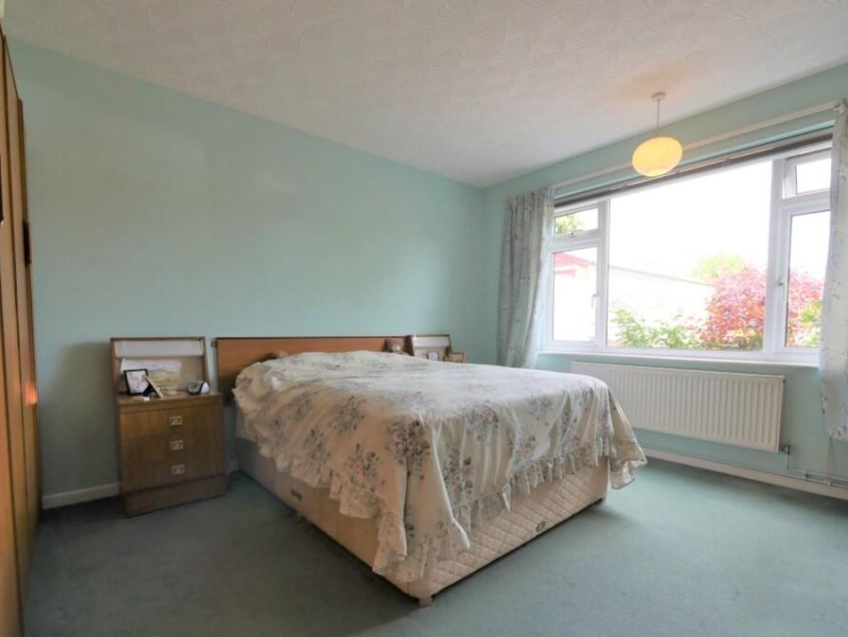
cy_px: 356
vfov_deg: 77.8
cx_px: 456
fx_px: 392
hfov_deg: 94.3
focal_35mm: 16
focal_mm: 7
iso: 200
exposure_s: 1/125
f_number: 4.5
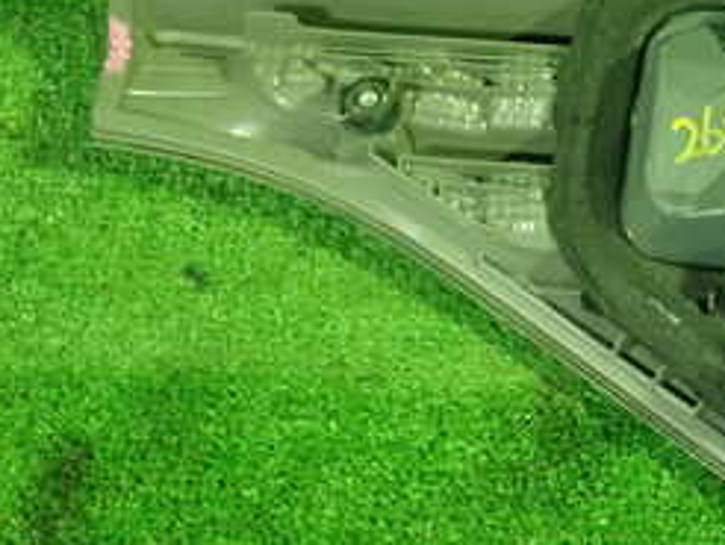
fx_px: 1635
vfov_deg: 18.9
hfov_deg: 23.7
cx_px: 757
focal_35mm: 78
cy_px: 203
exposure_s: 1/30
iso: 800
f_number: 2.4
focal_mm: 5.87
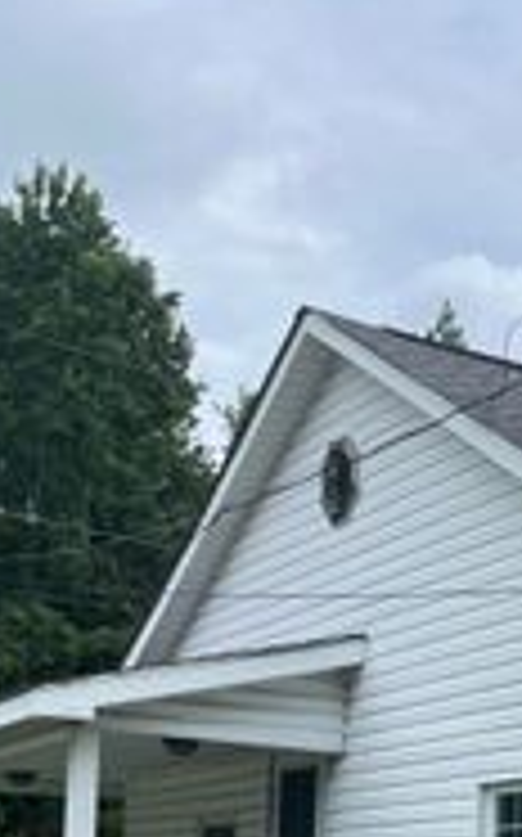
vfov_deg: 26.7
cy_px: 781
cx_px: 639
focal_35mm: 74
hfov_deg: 16.8
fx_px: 1687
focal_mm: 5.1
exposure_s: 1/3413
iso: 50
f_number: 1.6
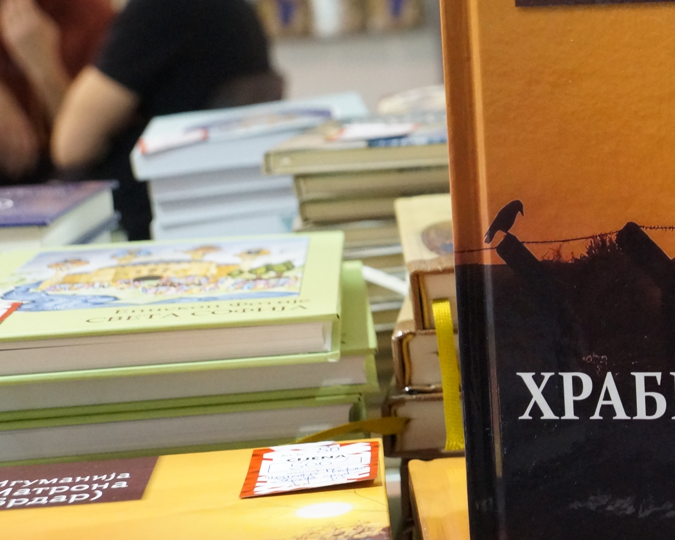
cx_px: 722
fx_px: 1858
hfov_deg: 19.8
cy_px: 240
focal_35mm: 93
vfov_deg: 16.5
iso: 1600
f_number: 5.6
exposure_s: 1/60
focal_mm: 28
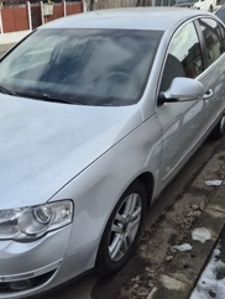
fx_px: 329
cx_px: 47
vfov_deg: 48.7
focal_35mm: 38
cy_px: 178
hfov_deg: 36.6
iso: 25
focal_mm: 5.4
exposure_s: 1/714
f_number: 1.8
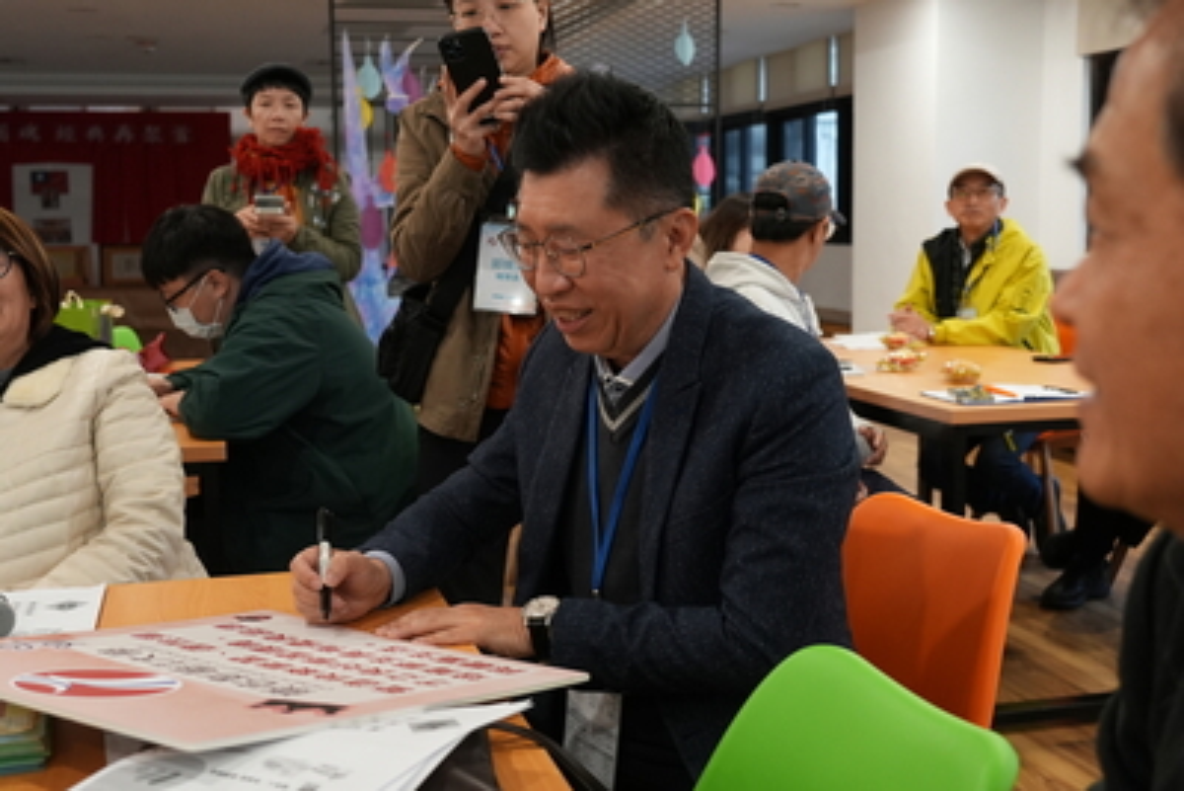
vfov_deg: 30.5
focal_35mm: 44
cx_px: 592
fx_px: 1448
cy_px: 396
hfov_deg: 44.5
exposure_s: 1/100
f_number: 5.6
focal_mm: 44
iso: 3200
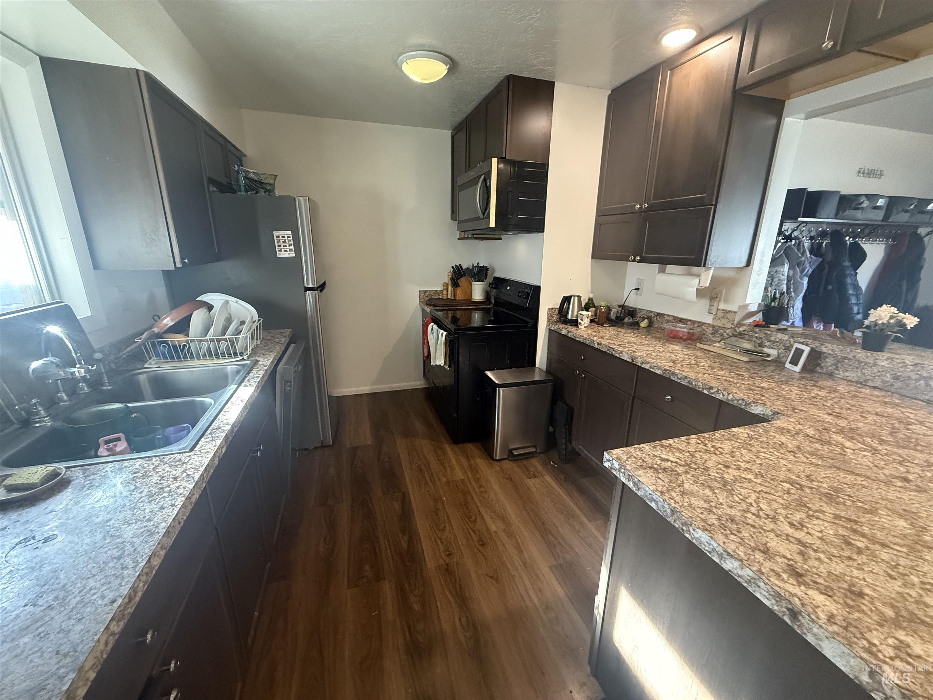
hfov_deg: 102.1
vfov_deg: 85.7
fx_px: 377
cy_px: 350
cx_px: 466
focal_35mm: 14
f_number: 2.2
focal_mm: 2.22
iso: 640
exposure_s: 1/60
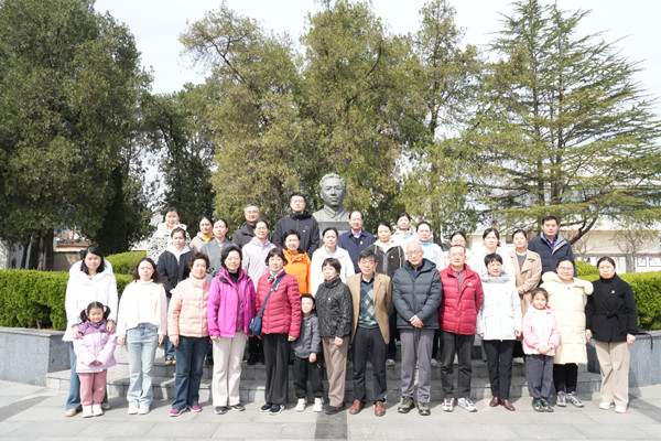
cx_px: 330
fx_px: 477
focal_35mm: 26
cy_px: 220
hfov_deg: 69.4
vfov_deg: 49.6
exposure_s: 1/200
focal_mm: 26
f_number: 22
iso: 1600
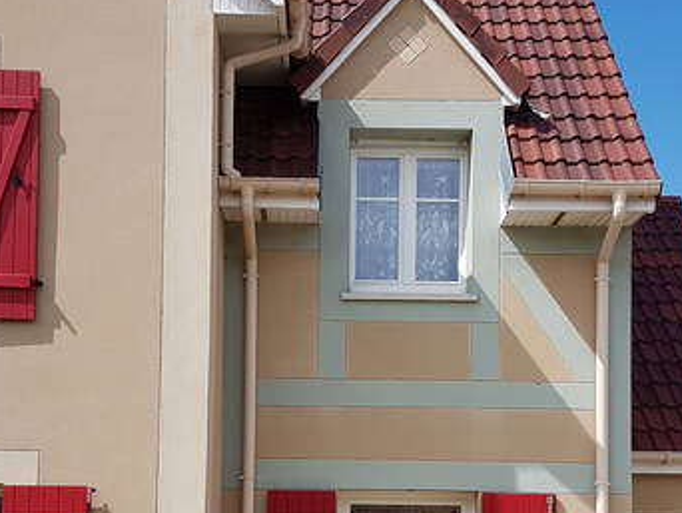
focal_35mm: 60
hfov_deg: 32.2
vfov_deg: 23.9
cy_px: 435
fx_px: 1183
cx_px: 345
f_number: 1.7
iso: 40
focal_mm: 4.2
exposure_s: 1/2152
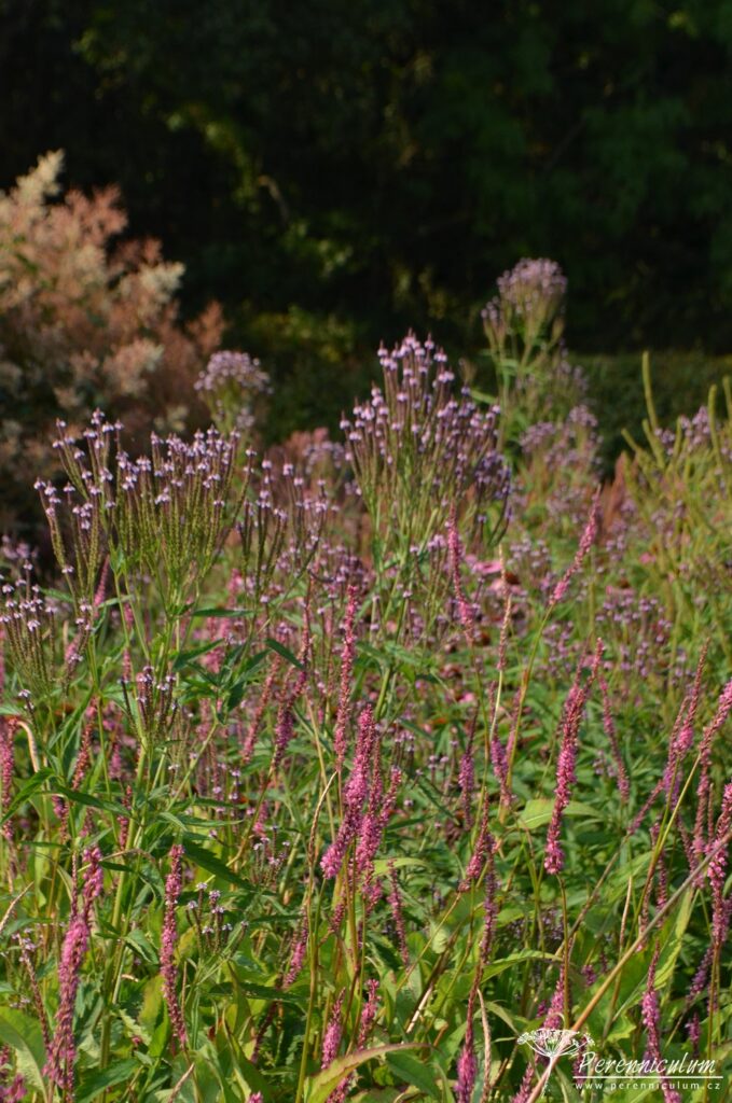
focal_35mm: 82
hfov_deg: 16.5
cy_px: 552
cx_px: 366
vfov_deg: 24.7
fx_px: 2525
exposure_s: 1/1000
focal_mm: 55
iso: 640
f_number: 9
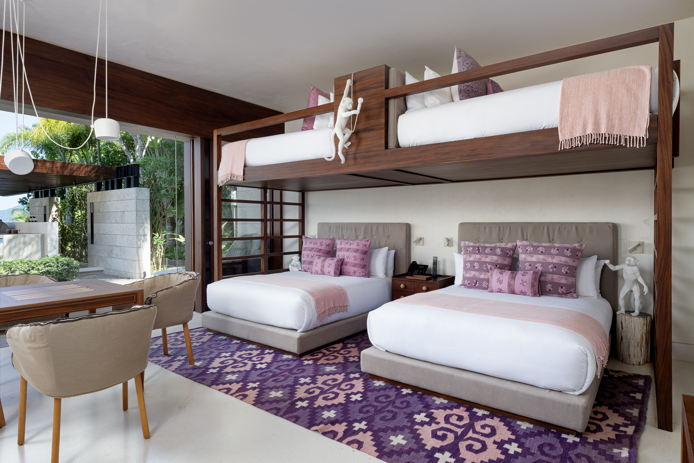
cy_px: 232
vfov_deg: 61.9
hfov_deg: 84.0
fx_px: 386
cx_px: 347
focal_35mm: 20
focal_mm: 20
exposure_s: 1/80
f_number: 13
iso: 320
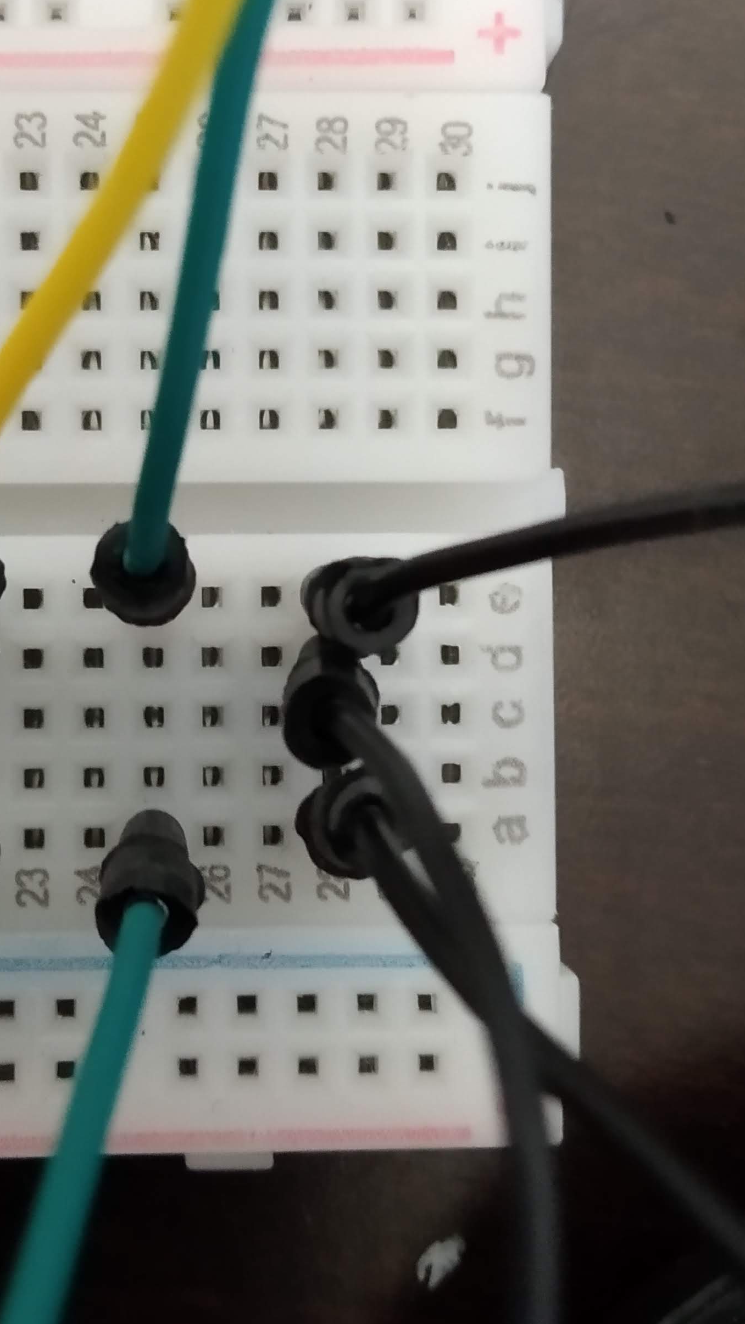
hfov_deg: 25.3
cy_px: 594
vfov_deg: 43.7
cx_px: 258
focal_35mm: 47
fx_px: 1651
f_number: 2.2
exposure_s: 1/14
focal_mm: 3.82
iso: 1000
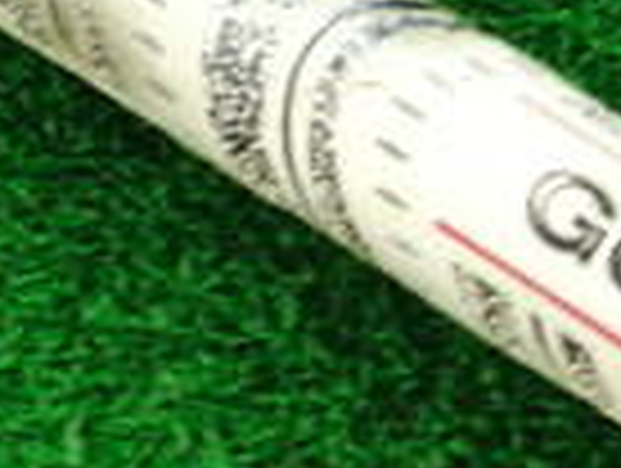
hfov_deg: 11.4
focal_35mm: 171
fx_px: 3073
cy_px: -135
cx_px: 22
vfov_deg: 8.6
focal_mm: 6.42
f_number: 3.6
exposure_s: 1/40
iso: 400
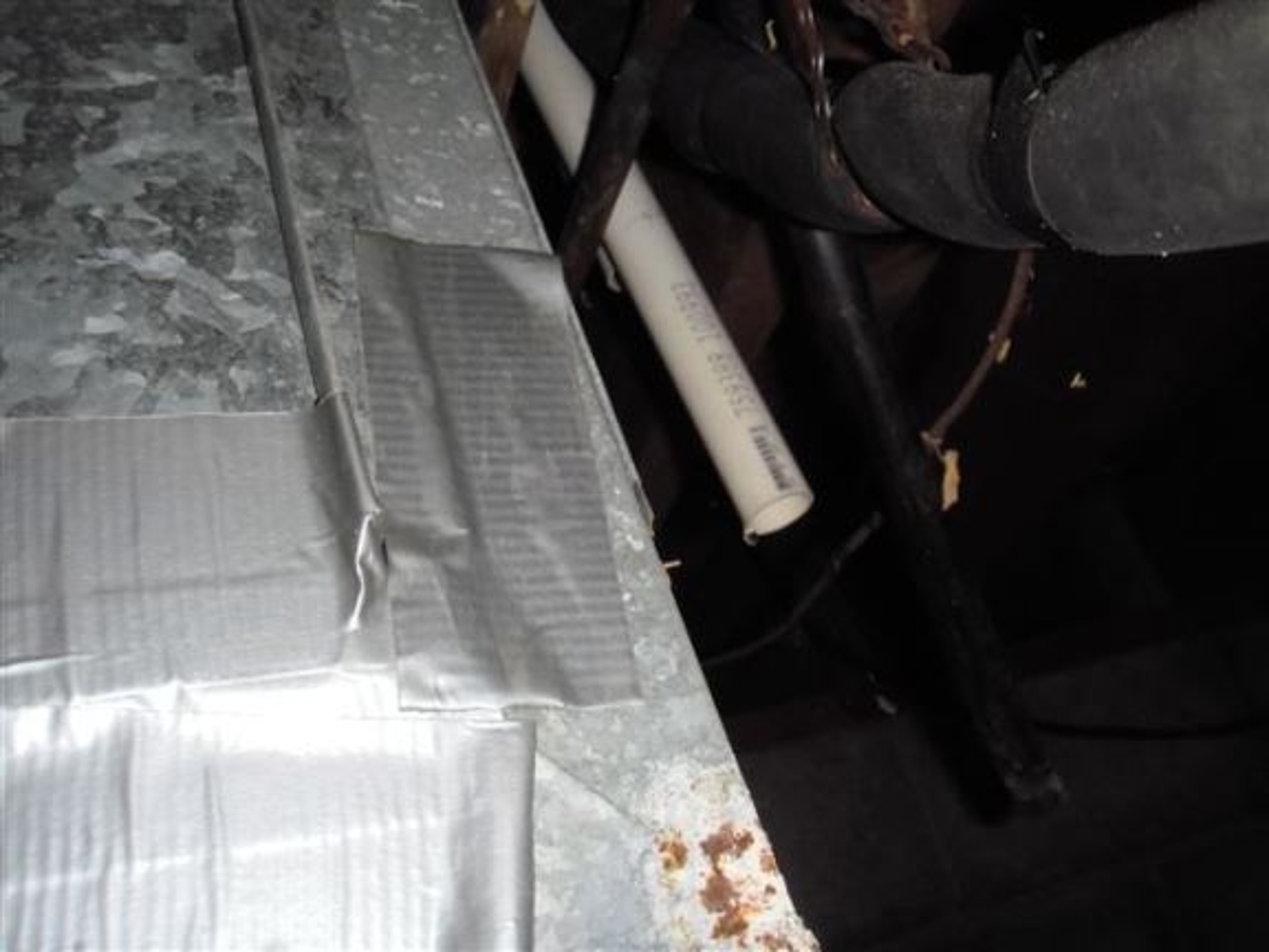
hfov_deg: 49.0
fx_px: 1393
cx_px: 634
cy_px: 476
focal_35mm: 38
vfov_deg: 37.7
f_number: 3.5
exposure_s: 1/30
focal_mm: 6.7
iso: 125
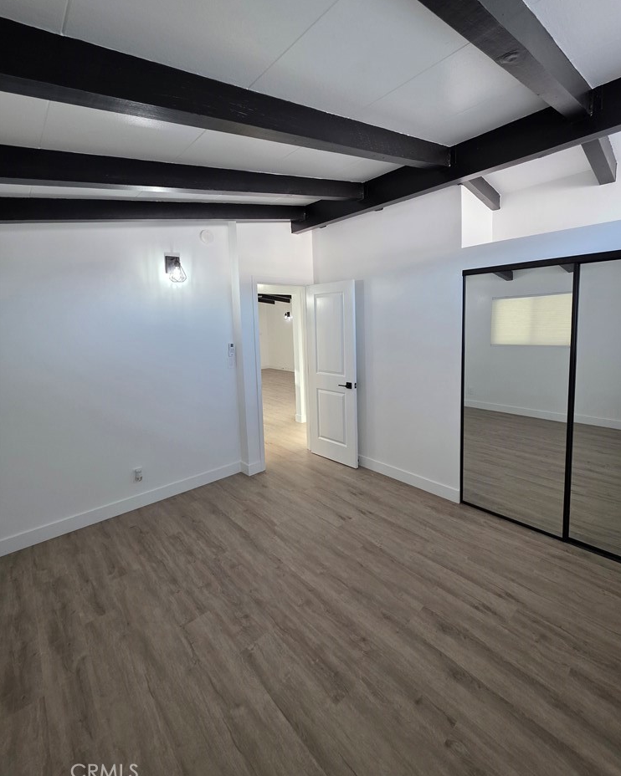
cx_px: 316
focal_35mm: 14
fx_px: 322
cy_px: 355
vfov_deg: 100.5
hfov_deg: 88.0
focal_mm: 2.2
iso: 160
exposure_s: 1/120
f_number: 1.9
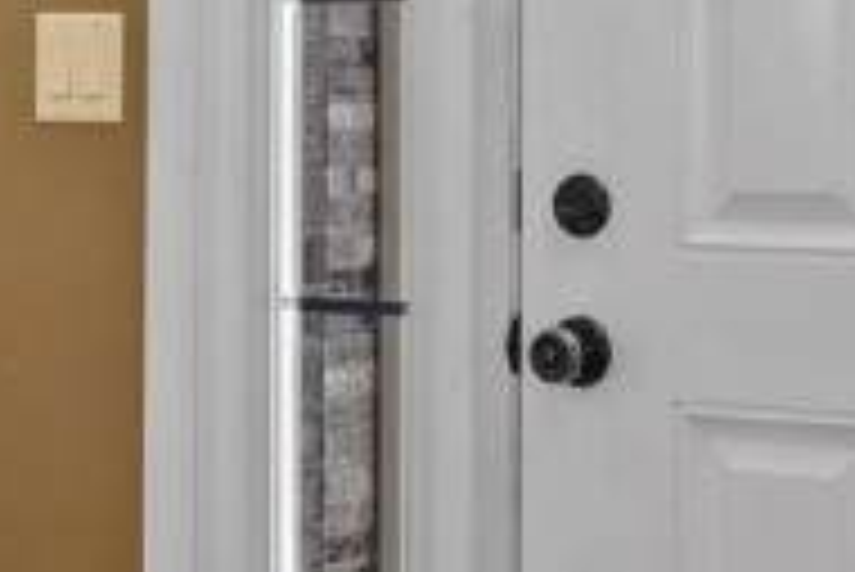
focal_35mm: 121
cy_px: 68
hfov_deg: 16.8
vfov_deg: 11.3
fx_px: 2876
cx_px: 198
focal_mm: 20
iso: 400
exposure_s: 1/6
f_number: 9
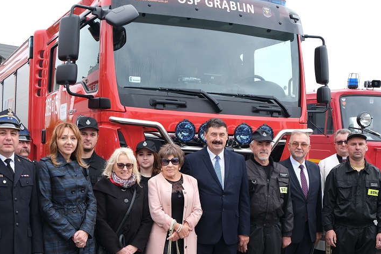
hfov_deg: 36.7
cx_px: 147
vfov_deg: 24.8
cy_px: 188
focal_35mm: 54
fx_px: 571
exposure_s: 1/75
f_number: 5
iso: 160
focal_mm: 21.5
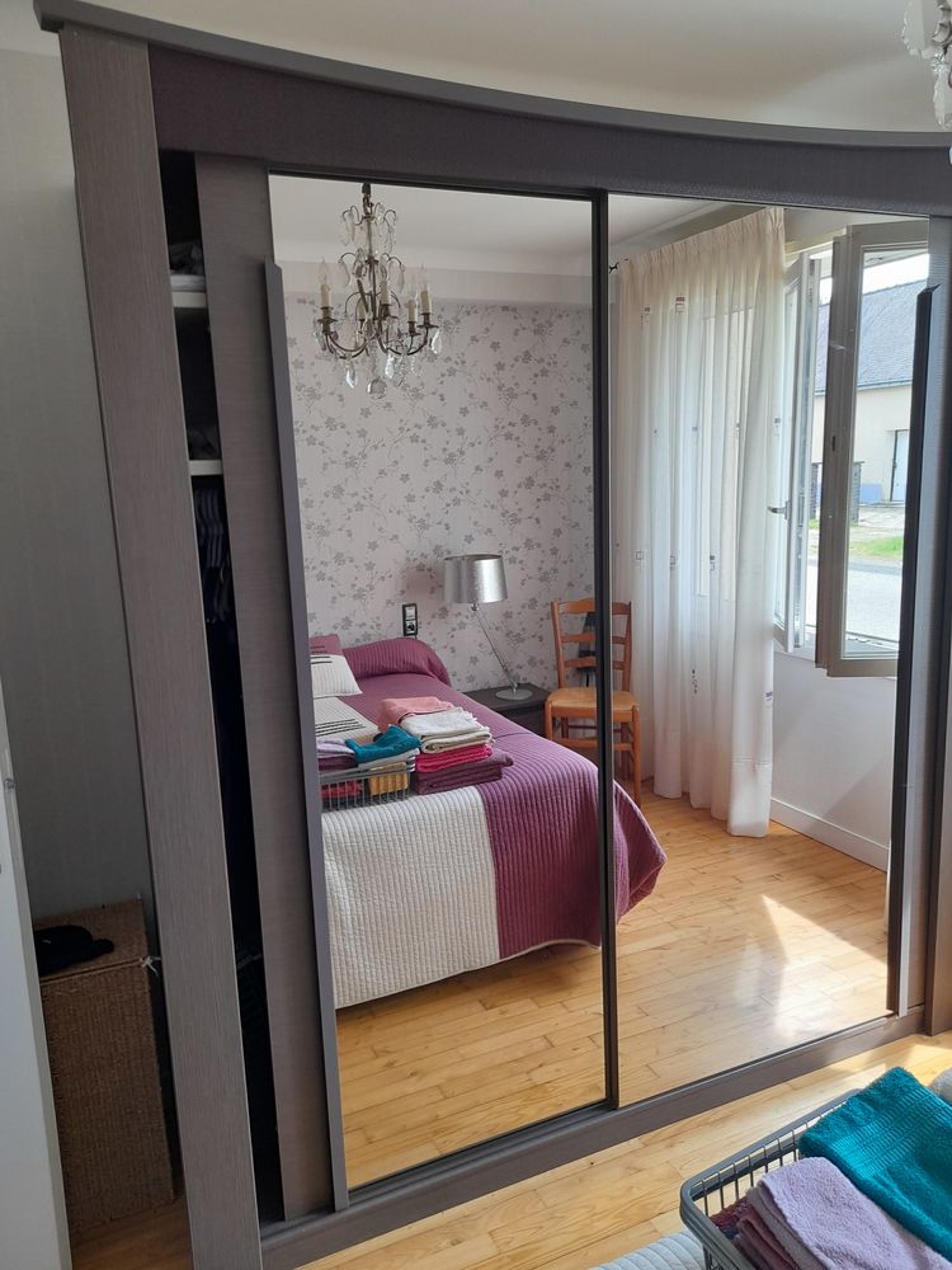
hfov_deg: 54.9
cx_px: 476
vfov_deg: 69.4
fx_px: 917
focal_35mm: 25
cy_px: 635
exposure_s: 1/60
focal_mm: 4.6
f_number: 2
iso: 64
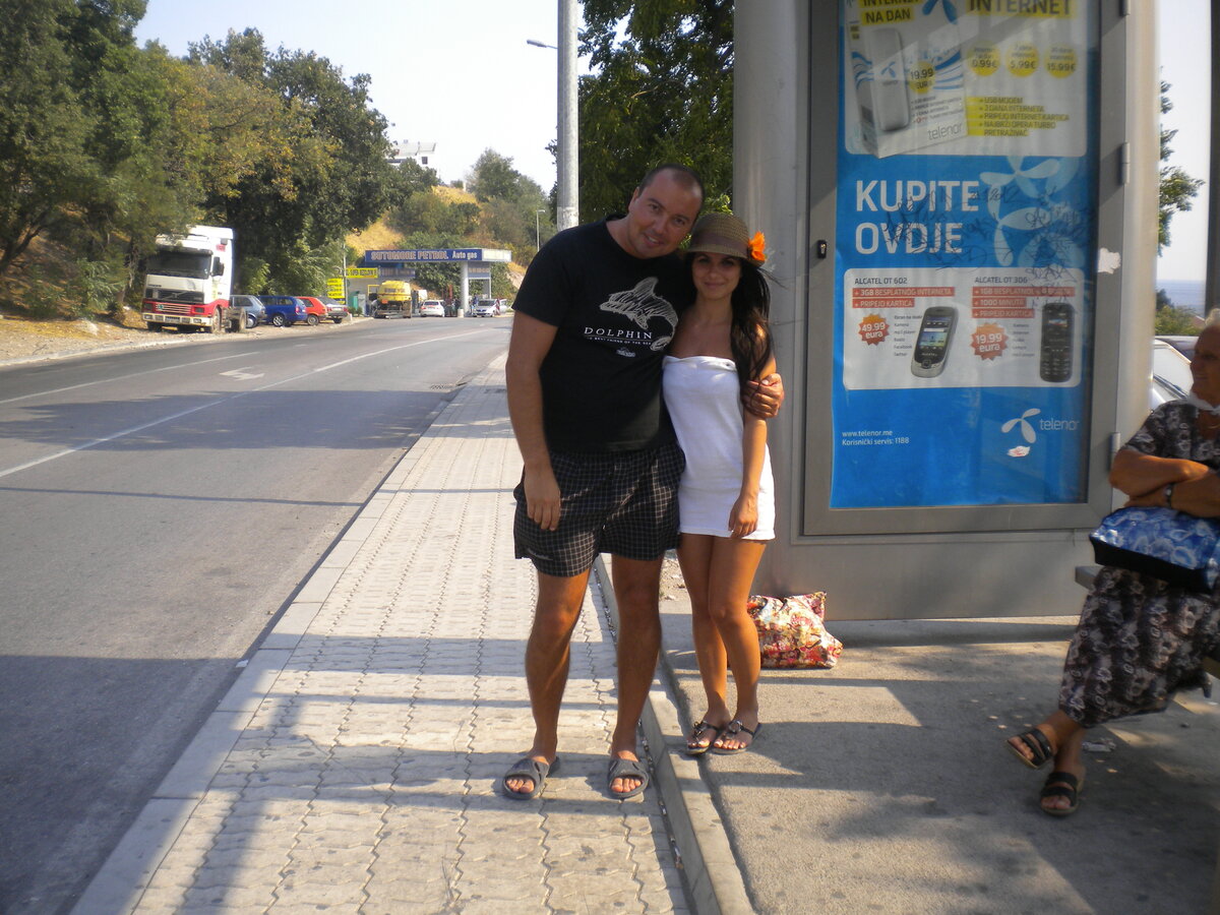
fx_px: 1234
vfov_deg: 40.7
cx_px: 610
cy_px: 458
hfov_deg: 52.6
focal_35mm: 35
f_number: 4.6
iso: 80
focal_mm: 6.3
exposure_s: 1/353
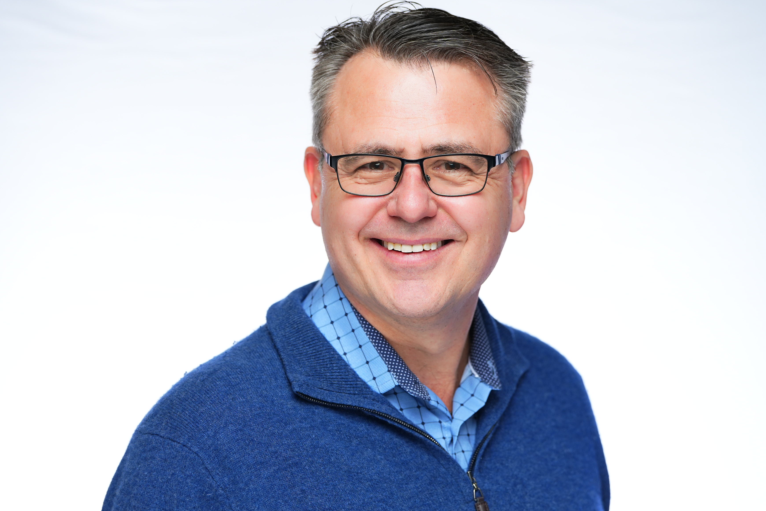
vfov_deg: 15.0
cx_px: 387
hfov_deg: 22.4
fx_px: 1936
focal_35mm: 91
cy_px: 254
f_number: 4
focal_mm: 90
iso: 400
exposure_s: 1/160
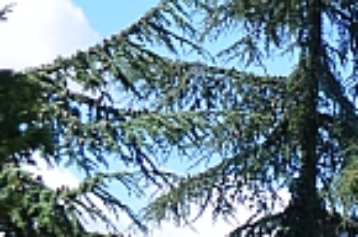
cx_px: 894
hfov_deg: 8.4
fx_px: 2193
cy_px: 384
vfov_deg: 6.1
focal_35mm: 221
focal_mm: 15.1
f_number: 4.5
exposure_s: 1/640
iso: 160
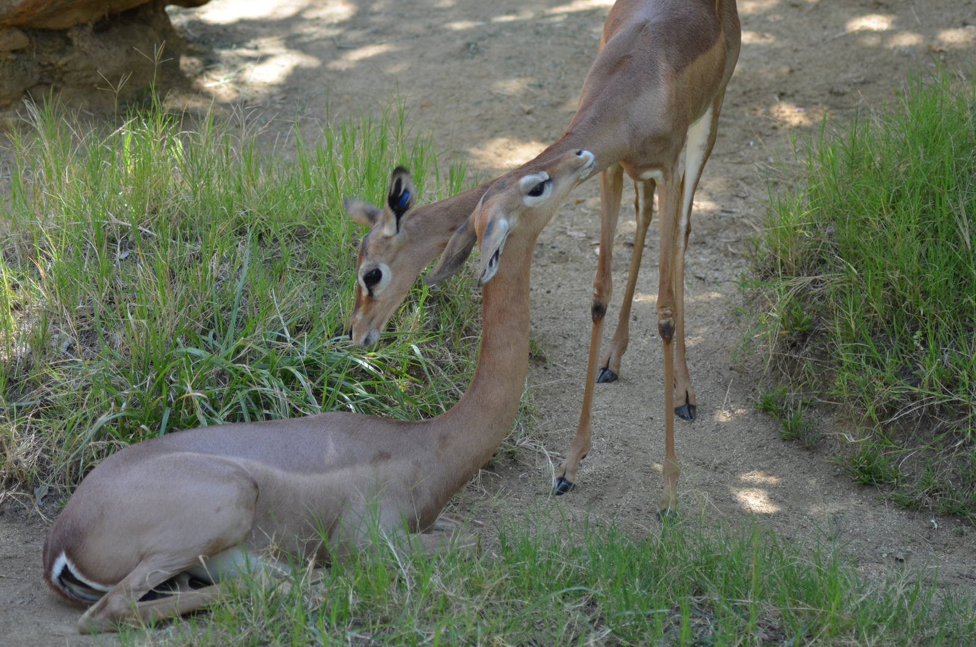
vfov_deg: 9.3
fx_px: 3977
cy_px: 324
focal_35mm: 147
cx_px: 488
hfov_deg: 14.0
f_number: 4
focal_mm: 98
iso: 400
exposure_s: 1/250
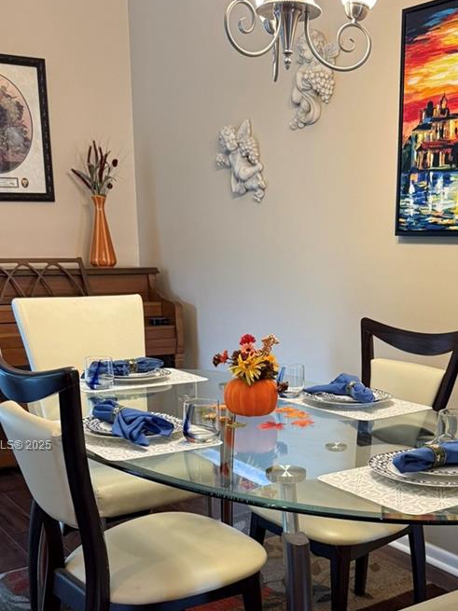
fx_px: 776
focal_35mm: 44
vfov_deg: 41.9
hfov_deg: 32.6
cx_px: 300
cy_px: 446
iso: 320
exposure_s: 1/60
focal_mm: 6.76
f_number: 1.78
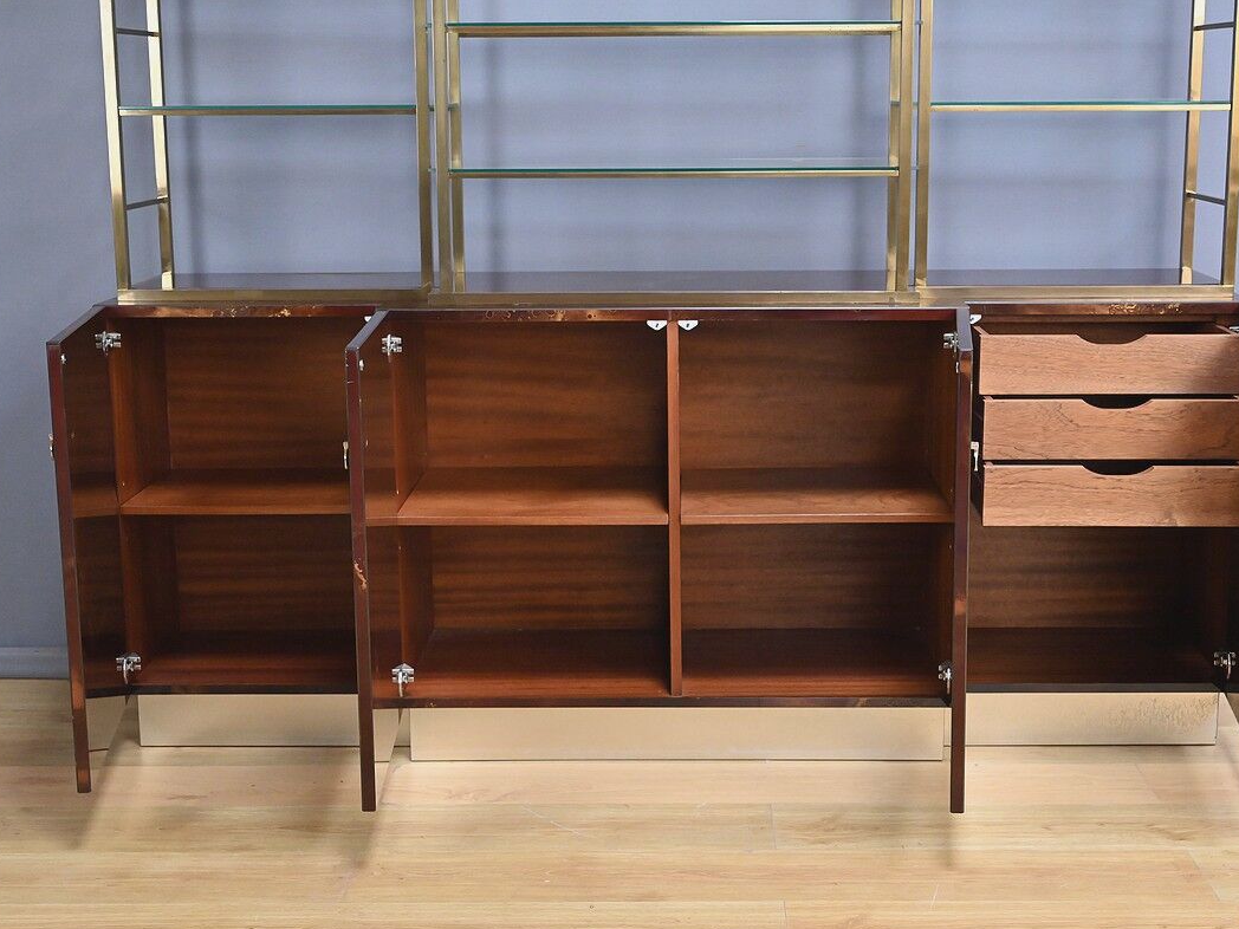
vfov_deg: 26.6
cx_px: 672
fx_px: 1969
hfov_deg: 34.9
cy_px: 470
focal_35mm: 55
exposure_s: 1/100
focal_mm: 50
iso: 5000
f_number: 6.3
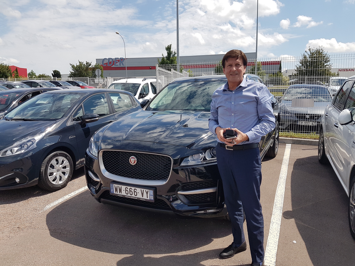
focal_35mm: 26
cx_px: 178
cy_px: 133
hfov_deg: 67.3
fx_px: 267
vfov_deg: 53.1
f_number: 1.7
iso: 40
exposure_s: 1/1960
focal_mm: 4.2
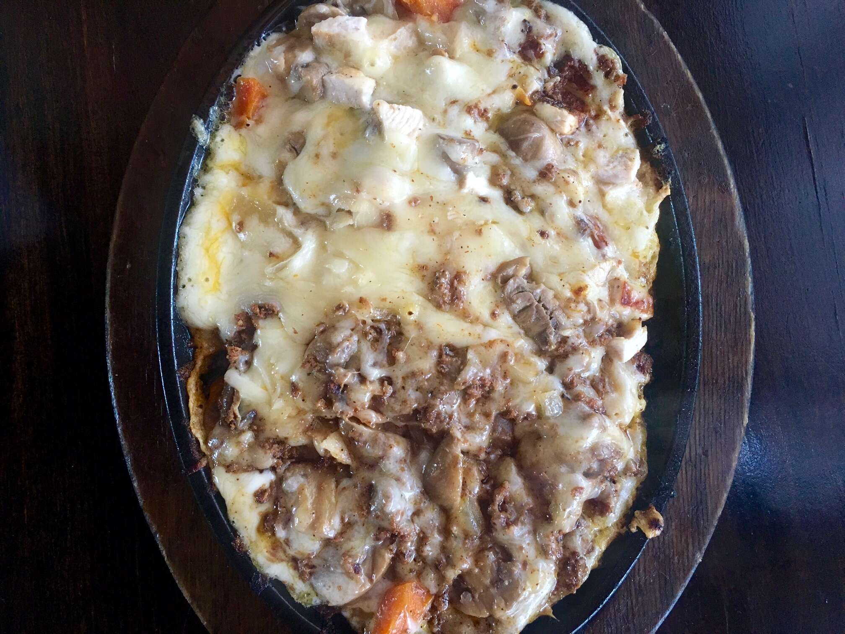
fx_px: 708
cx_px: 422
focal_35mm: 29
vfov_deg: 48.2
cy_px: 317
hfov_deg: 61.7
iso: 100
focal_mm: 4.15
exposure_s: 1/30
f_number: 2.2
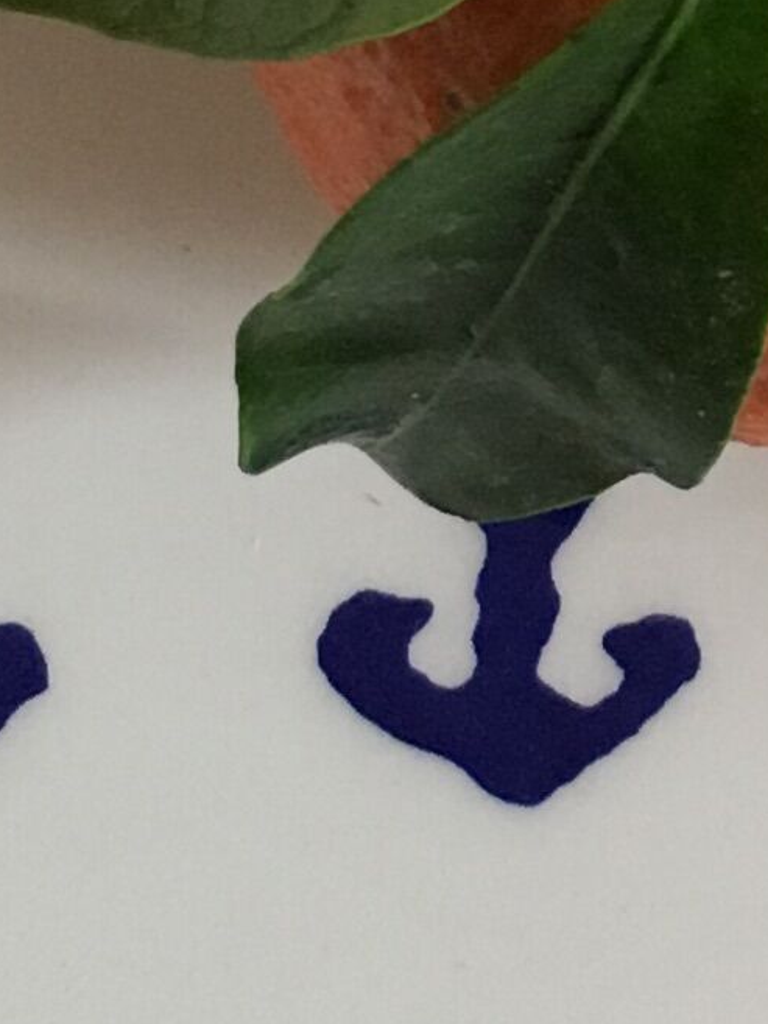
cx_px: 1200
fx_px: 5264
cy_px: -259
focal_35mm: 178
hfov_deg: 8.2
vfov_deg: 10.9
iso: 160
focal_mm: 4.15
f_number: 2.2
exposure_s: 1/33
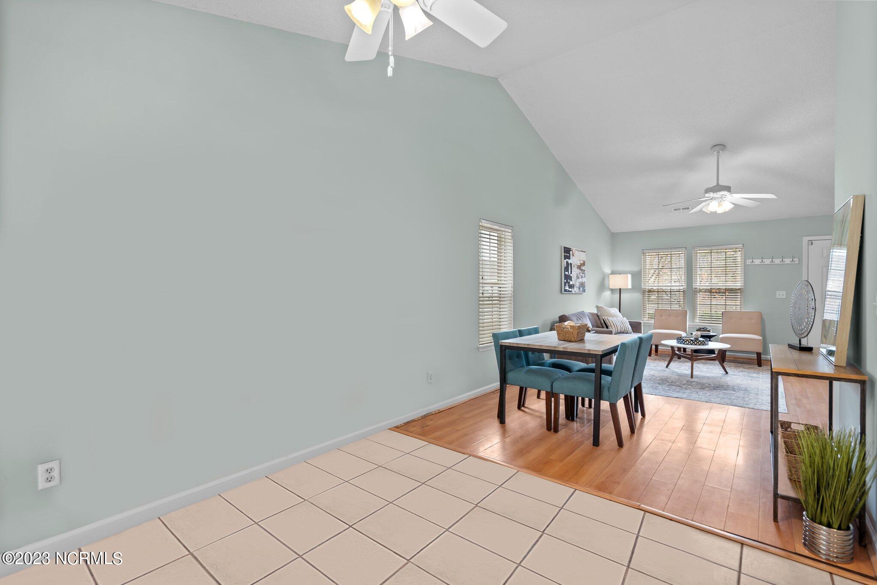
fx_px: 390
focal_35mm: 16
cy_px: 292
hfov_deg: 96.7
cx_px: 438
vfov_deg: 73.7
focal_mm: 16
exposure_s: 1/3
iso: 250
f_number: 4
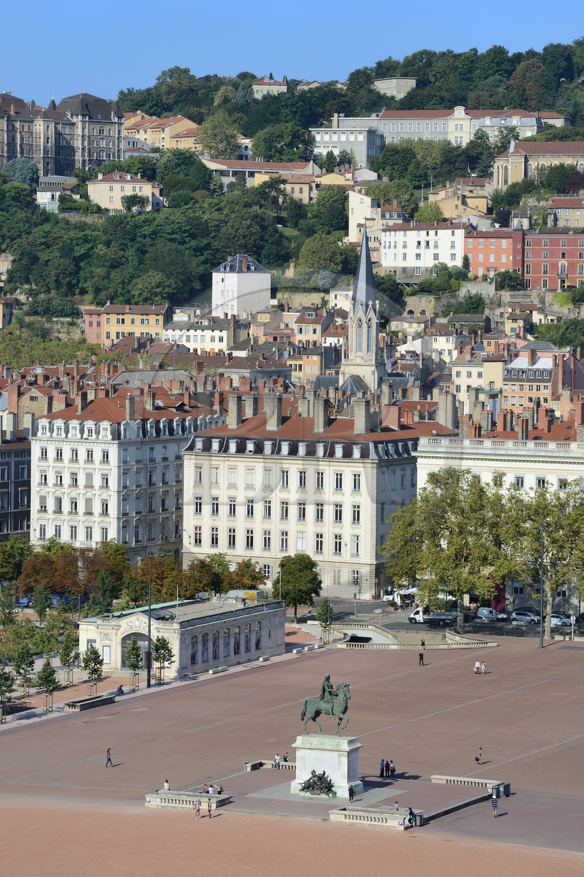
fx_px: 3288
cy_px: 438
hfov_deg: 10.1
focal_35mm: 135
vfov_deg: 15.2
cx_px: 292
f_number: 14
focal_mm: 135
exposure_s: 1/200
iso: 100
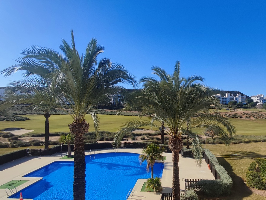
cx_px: 175
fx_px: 177
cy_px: 110
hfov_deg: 71.9
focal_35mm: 23
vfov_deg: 58.8
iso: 50
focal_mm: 1.65
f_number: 2.2
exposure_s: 1/2281
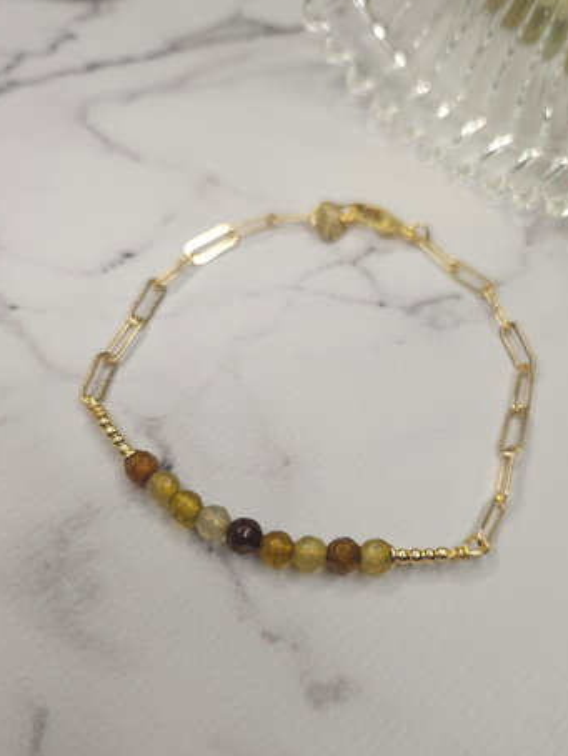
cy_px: 430
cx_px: 313
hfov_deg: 51.3
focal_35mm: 27
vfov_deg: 65.0
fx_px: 590
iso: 50
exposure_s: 1/30
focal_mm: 5.4
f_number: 1.8
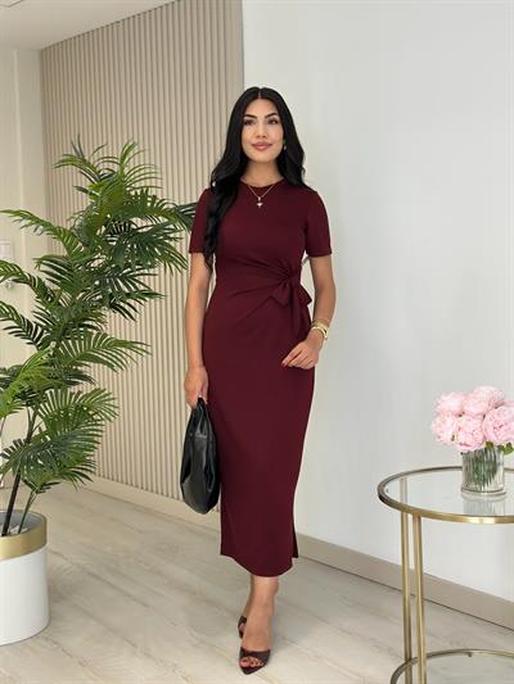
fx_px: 950
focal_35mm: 48
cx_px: 257
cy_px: 342
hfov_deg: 30.3
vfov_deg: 39.6
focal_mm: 6.86
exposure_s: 1/309
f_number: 1.78
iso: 80
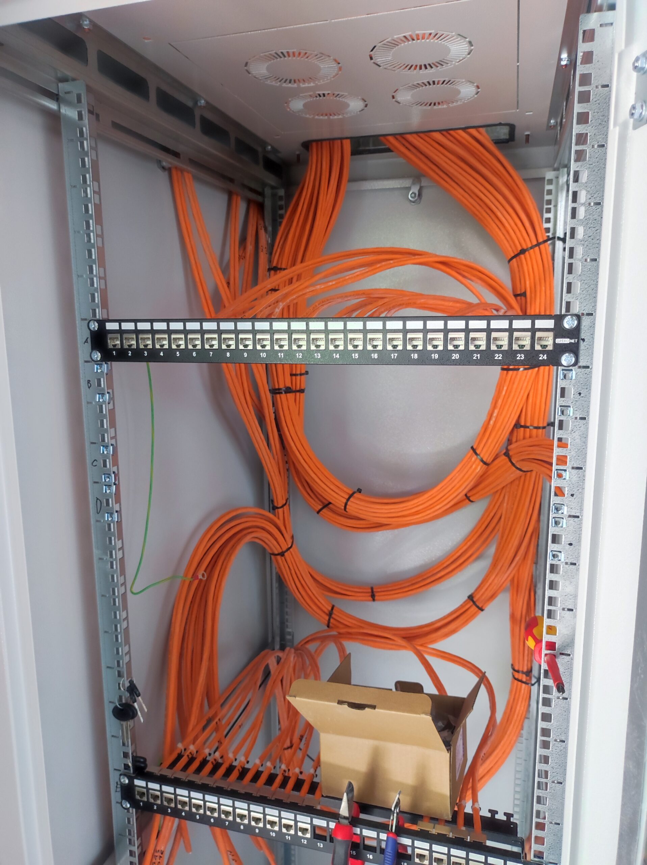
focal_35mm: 25
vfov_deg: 69.4
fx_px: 624
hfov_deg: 54.8
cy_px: 432
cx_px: 324
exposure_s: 1/50
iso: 823
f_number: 1.79
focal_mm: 4.7
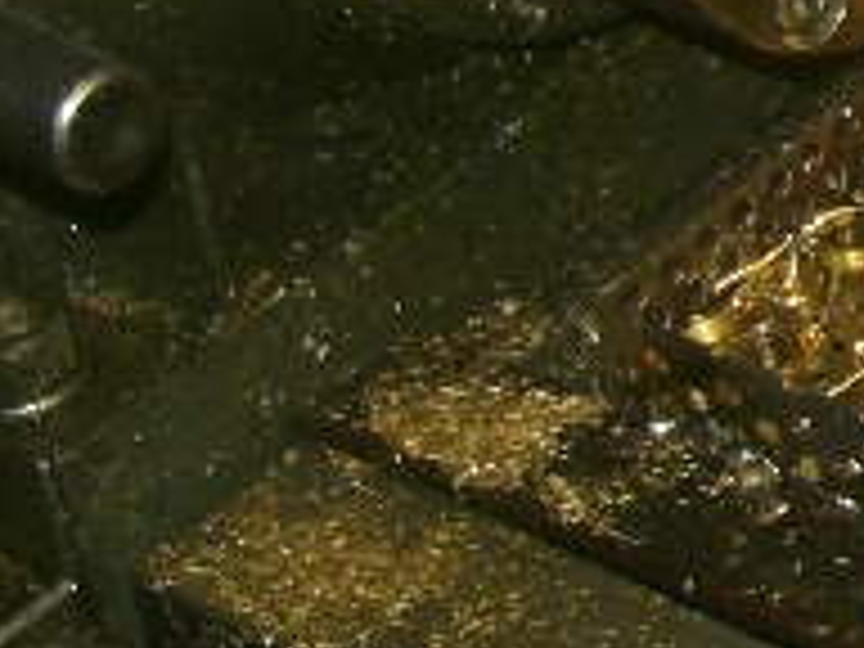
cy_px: -171
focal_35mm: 203
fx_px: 5067
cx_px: 1791
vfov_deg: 7.2
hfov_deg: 9.1
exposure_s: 1/60
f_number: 3.1
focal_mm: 6.3
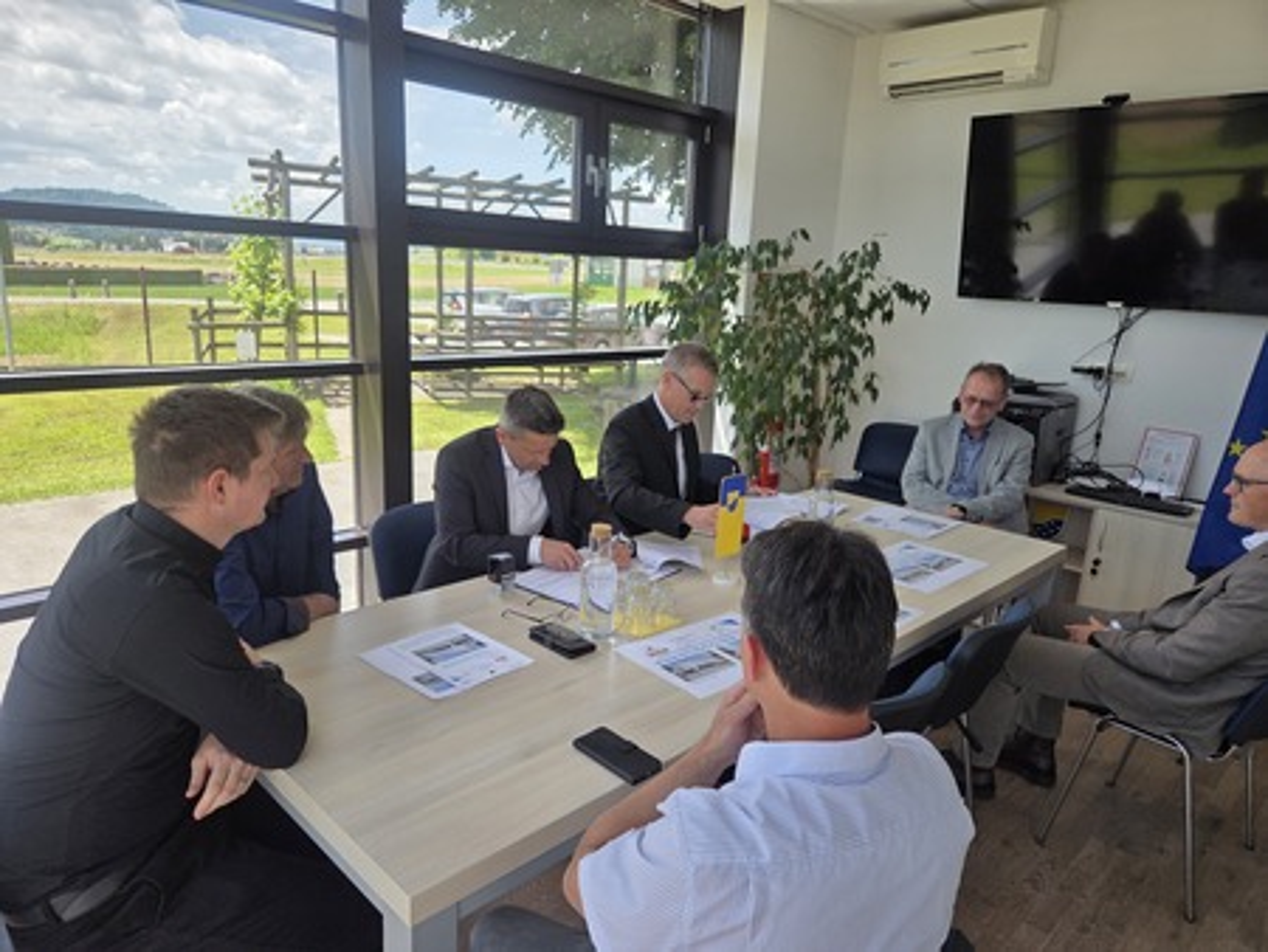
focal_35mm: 23
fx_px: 843
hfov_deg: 73.9
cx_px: 634
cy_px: 476
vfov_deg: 58.9
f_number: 1.8
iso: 80
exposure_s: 1/2094
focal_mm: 5.4
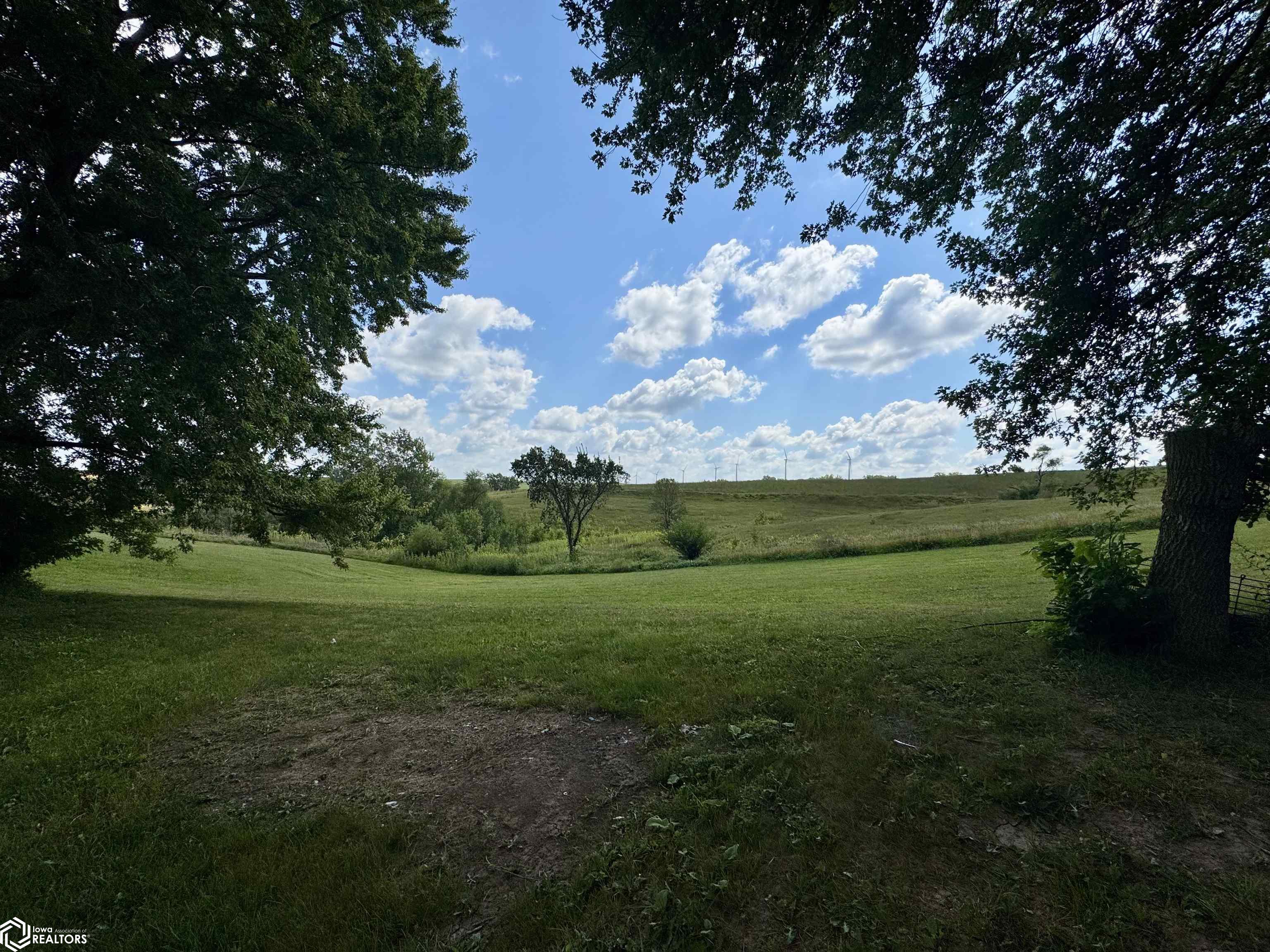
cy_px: 476
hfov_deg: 102.1
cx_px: 635
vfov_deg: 85.7
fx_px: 514
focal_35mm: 14
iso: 40
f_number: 2.2
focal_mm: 2.22
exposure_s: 1/3717
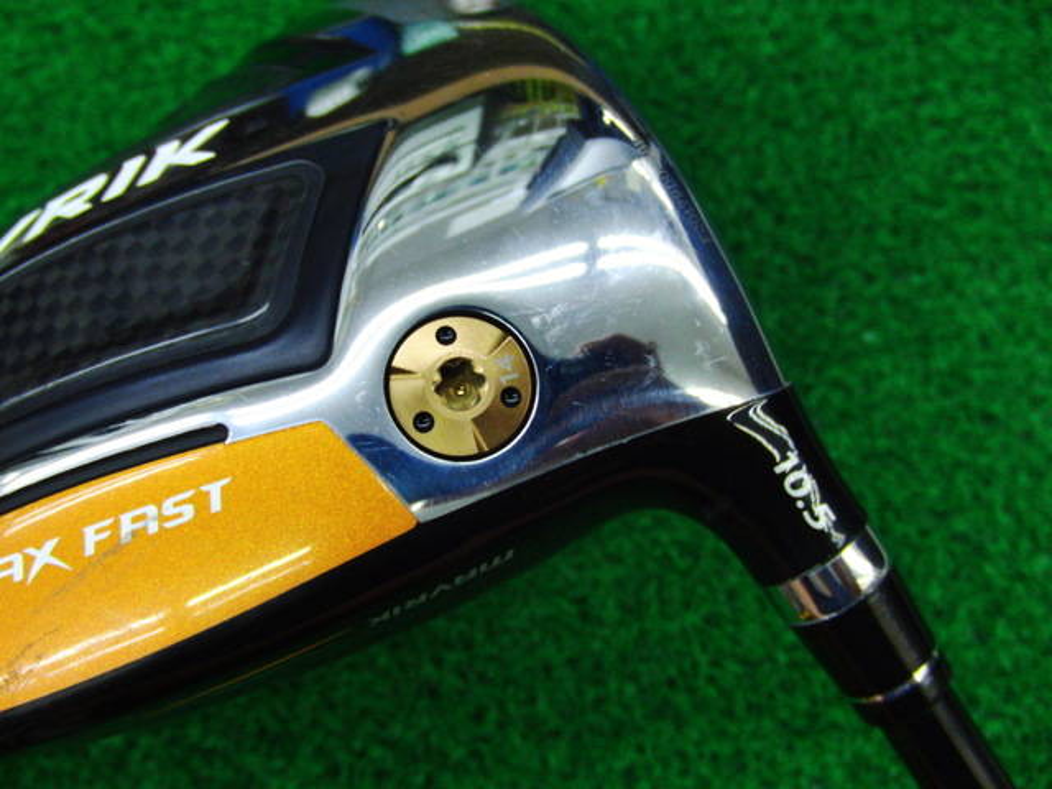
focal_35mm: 37
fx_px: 1124
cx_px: 526
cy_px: 394
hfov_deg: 50.1
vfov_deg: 38.7
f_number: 3.6
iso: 400
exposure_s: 1/80
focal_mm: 6.42
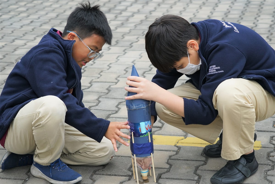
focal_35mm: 77
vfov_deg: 17.7
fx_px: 588
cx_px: 138
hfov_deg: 26.3
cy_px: 92
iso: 500
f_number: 5.6
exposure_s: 1/160
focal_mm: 77
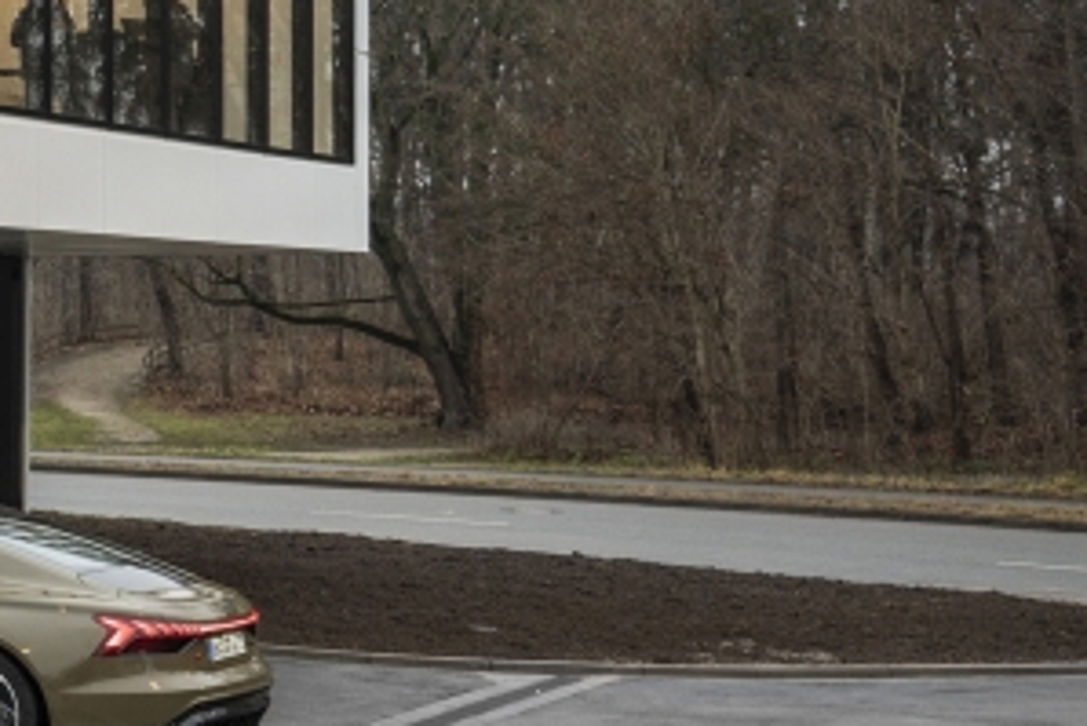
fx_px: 2870
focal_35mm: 95
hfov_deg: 17.1
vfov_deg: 14.1
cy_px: -62
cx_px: -943
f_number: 5.6
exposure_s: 1/60
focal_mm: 24
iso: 320
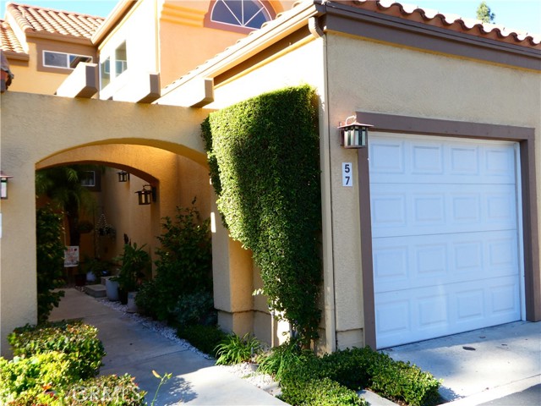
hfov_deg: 55.4
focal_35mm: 33
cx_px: 270
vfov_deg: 42.9
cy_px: 203
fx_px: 516
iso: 80
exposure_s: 1/160
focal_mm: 5.8
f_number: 3.6
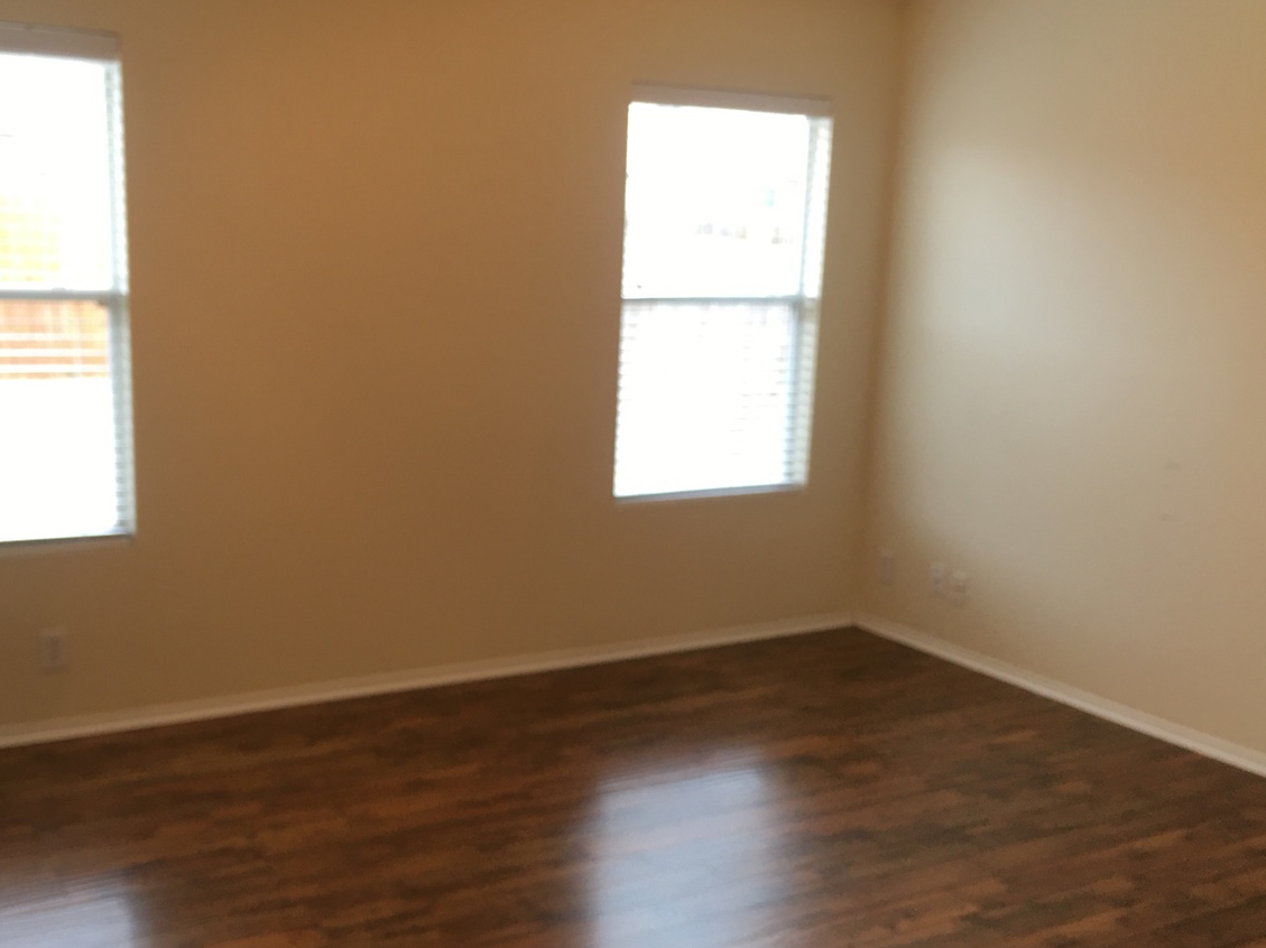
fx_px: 1353
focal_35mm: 37
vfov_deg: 38.6
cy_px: 546
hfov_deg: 50.0
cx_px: 554
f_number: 2.2
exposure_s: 1/15
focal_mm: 4.15
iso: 32
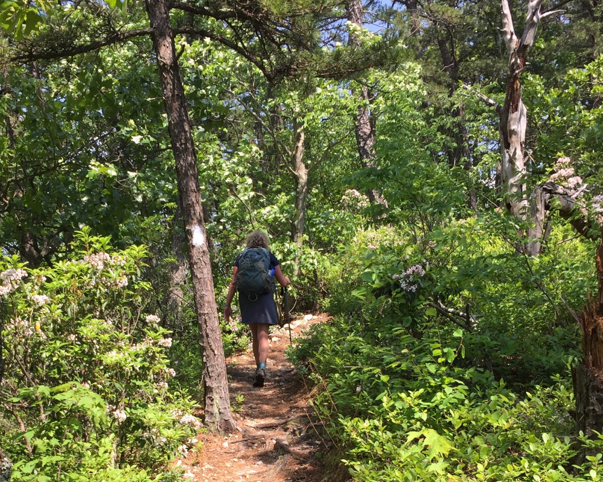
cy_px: 404
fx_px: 892
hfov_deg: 37.2
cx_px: 247
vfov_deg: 29.4
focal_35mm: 50
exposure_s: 1/746
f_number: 2.2
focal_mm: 4.15
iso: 32
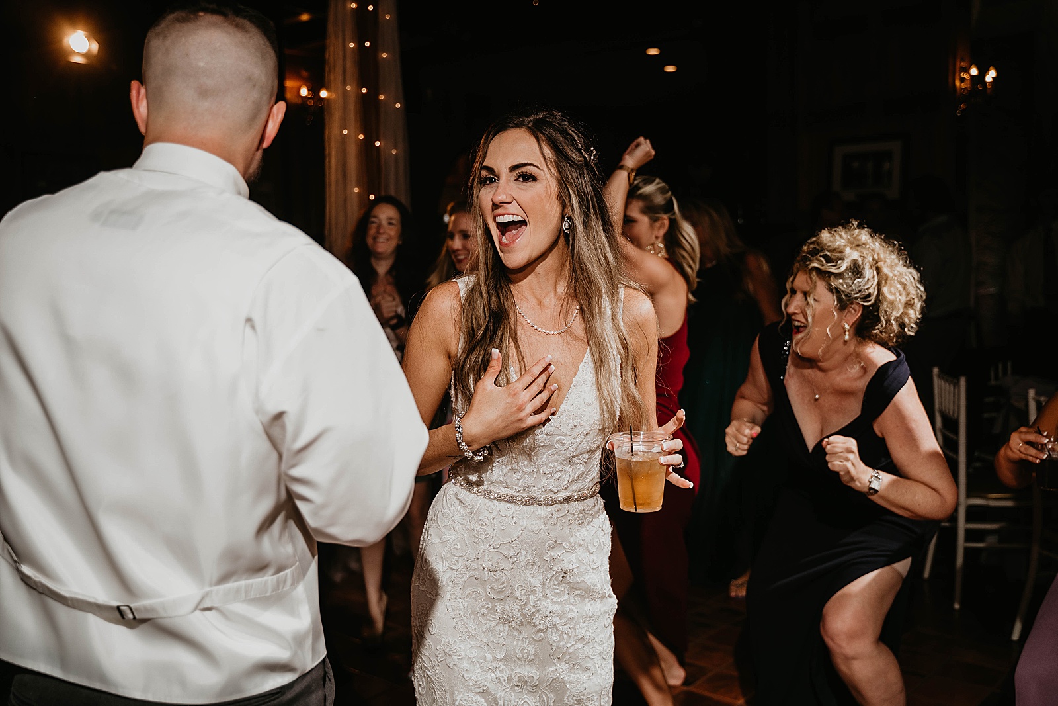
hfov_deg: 54.4
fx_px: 1029
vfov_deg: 37.9
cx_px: 529
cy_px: 353
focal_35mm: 35
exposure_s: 1/250
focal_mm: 35
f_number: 2.8
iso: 500
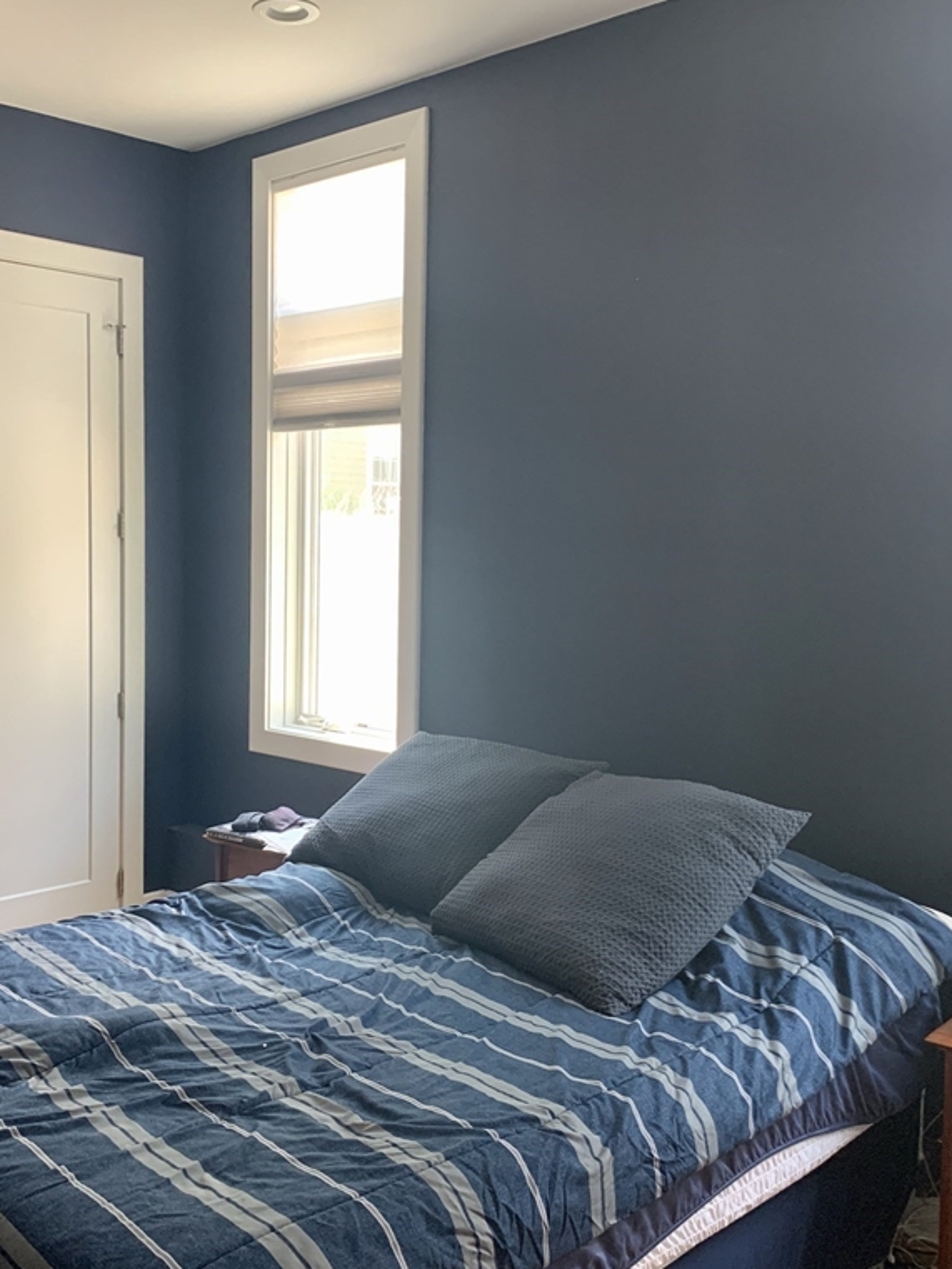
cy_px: 637
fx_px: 1283
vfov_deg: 52.6
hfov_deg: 40.6
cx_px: 413
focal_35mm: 35
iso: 160
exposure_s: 1/60
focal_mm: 4.25
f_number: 1.8
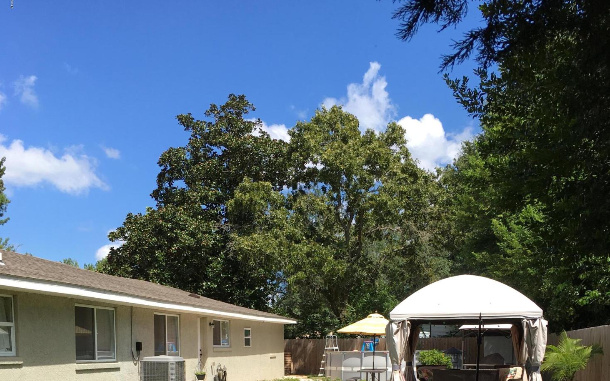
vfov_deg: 28.2
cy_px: 403
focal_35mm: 42
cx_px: 305
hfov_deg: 47.2
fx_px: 698
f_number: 2.2
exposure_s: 1/1202
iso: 25
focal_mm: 4.15
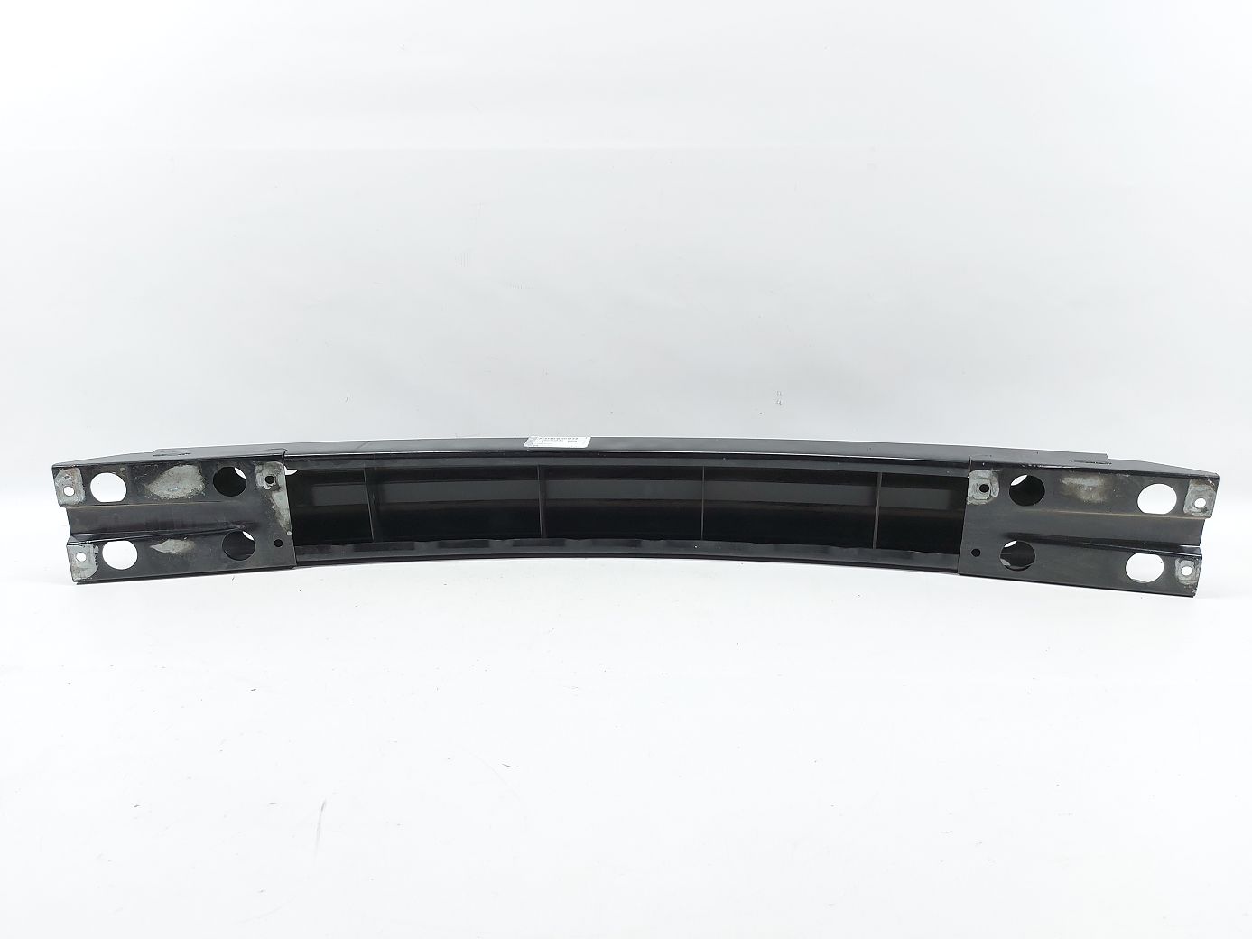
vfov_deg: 56.8
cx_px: 626
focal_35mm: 24
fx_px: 868
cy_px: 470
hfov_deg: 71.6
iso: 80
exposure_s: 1/50
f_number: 1.8
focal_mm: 5.23
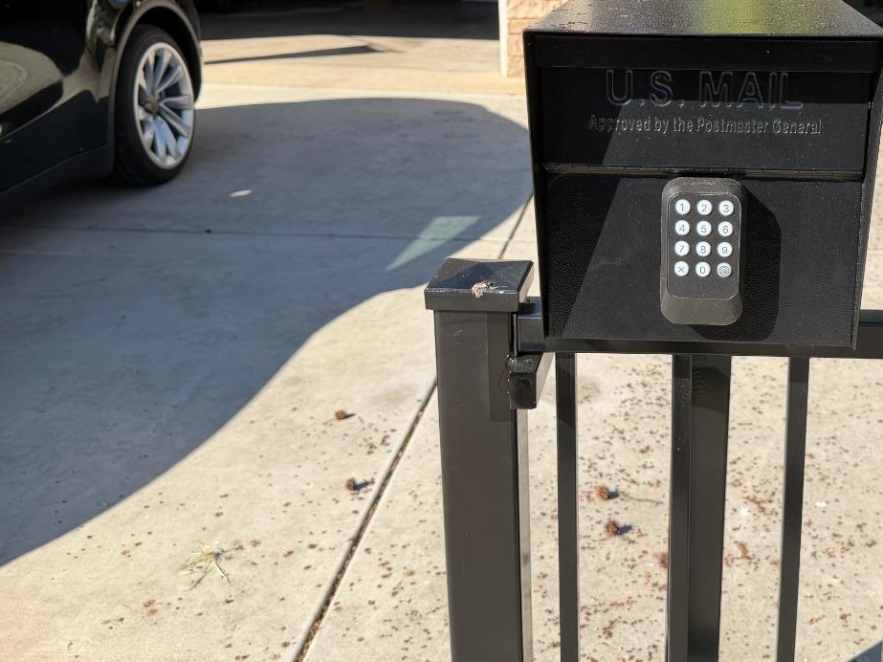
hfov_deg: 46.1
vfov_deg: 36.4
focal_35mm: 39
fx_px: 995
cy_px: 220
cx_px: 666
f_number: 1.78
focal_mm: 6.76
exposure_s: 1/1727
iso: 80
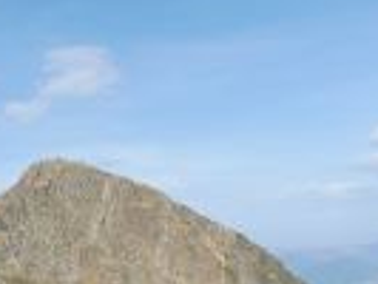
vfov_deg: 20.3
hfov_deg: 26.5
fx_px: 787
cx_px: 74
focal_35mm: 72
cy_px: 216
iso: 100
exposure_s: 1/1000
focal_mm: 4.3
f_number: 4
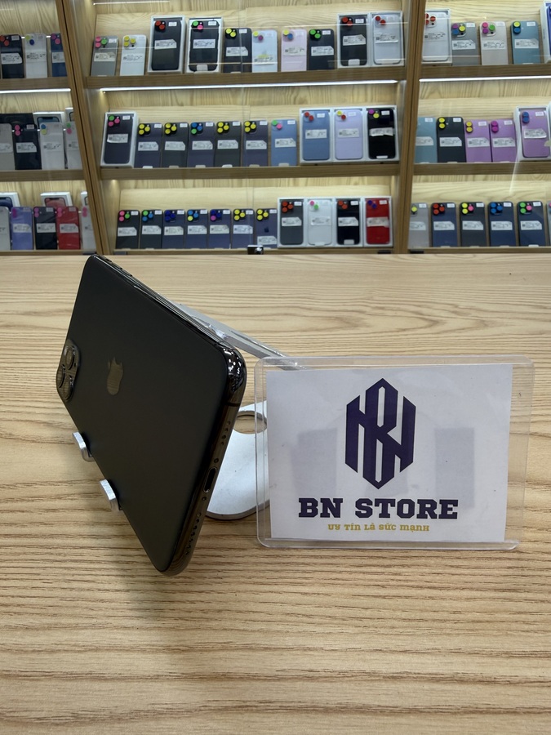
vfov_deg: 71.6
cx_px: 276
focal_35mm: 24
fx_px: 509
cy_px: 368
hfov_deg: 56.8
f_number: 2.2
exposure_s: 1/120
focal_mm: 2.22
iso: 64
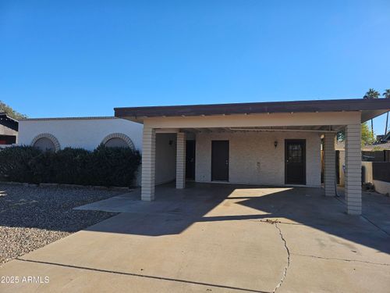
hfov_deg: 71.6
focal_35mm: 24
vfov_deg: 56.8
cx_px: 195
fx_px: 270
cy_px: 146
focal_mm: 5
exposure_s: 1/2701
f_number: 1.8
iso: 50
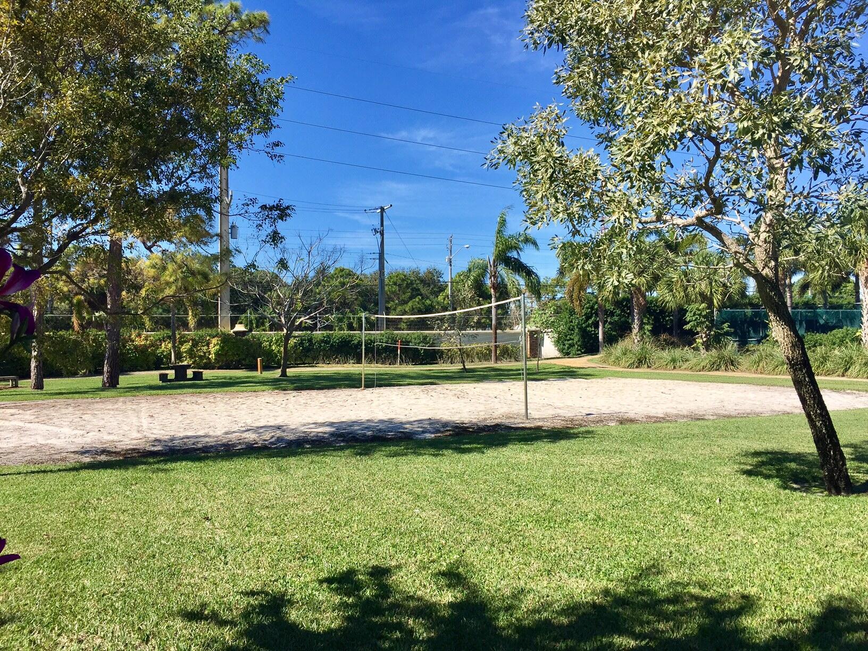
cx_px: 434
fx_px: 727
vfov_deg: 48.2
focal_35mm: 29
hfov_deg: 61.7
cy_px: 326
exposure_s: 1/2198
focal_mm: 4.15
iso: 32
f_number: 2.2
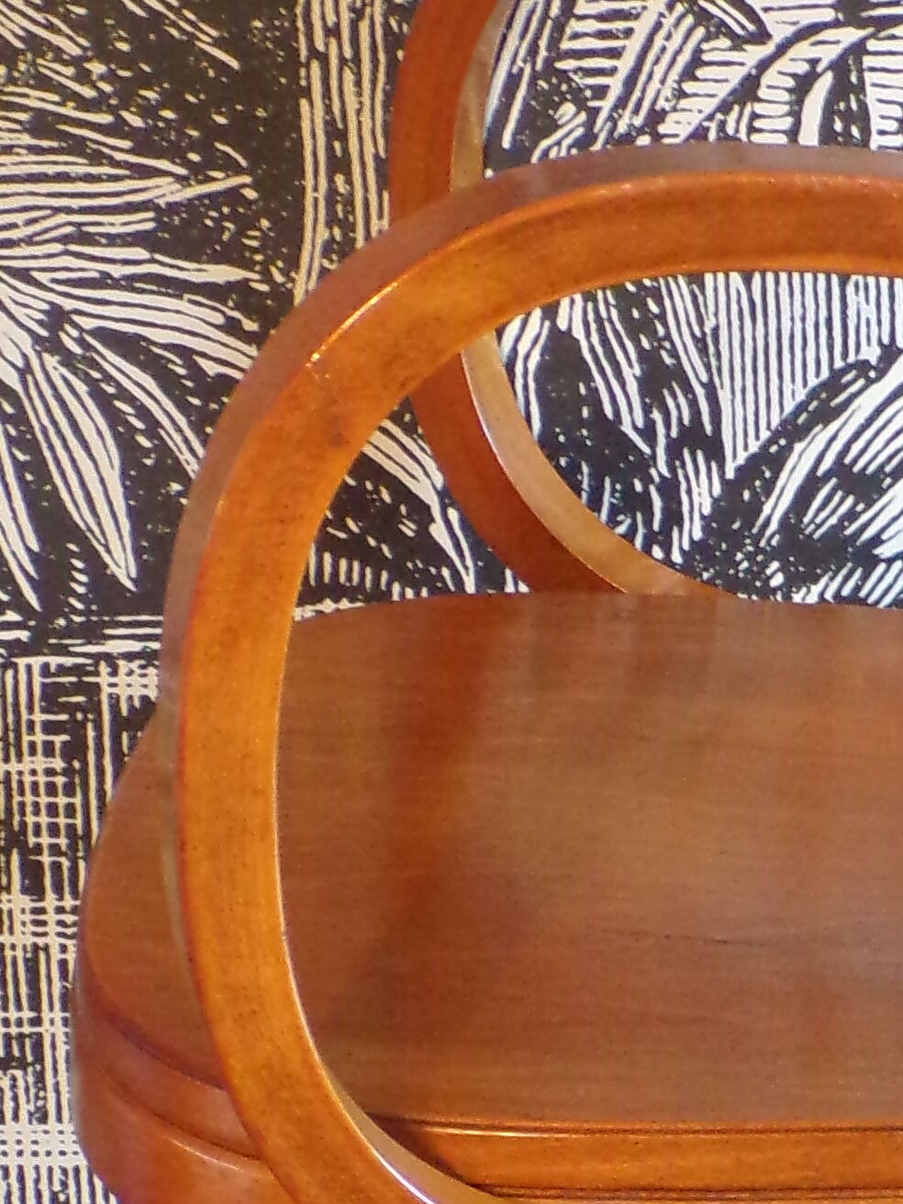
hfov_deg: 11.2
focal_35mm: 130
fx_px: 4522
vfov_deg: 15.1
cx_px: 1072
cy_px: 929
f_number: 3.3
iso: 398
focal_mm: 6.6
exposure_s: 1/17
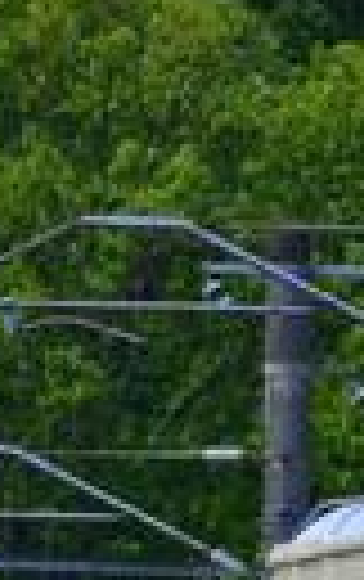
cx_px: 1299
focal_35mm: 652
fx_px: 10314
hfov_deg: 2.0
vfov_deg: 3.2
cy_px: 495
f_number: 6.3
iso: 400
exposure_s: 1/1250
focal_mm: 86
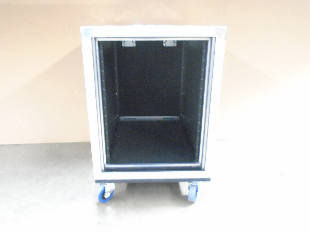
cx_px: 149
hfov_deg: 65.3
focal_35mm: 27
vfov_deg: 51.4
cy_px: 115
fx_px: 242
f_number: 3.2
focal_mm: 4.6
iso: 800
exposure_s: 1/4
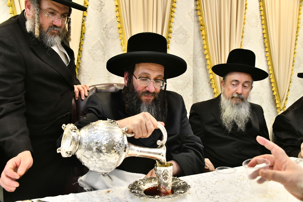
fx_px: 269
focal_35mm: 32
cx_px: 152
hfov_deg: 58.7
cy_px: 101
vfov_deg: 41.1
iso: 2500
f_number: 5
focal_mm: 32
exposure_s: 1/160
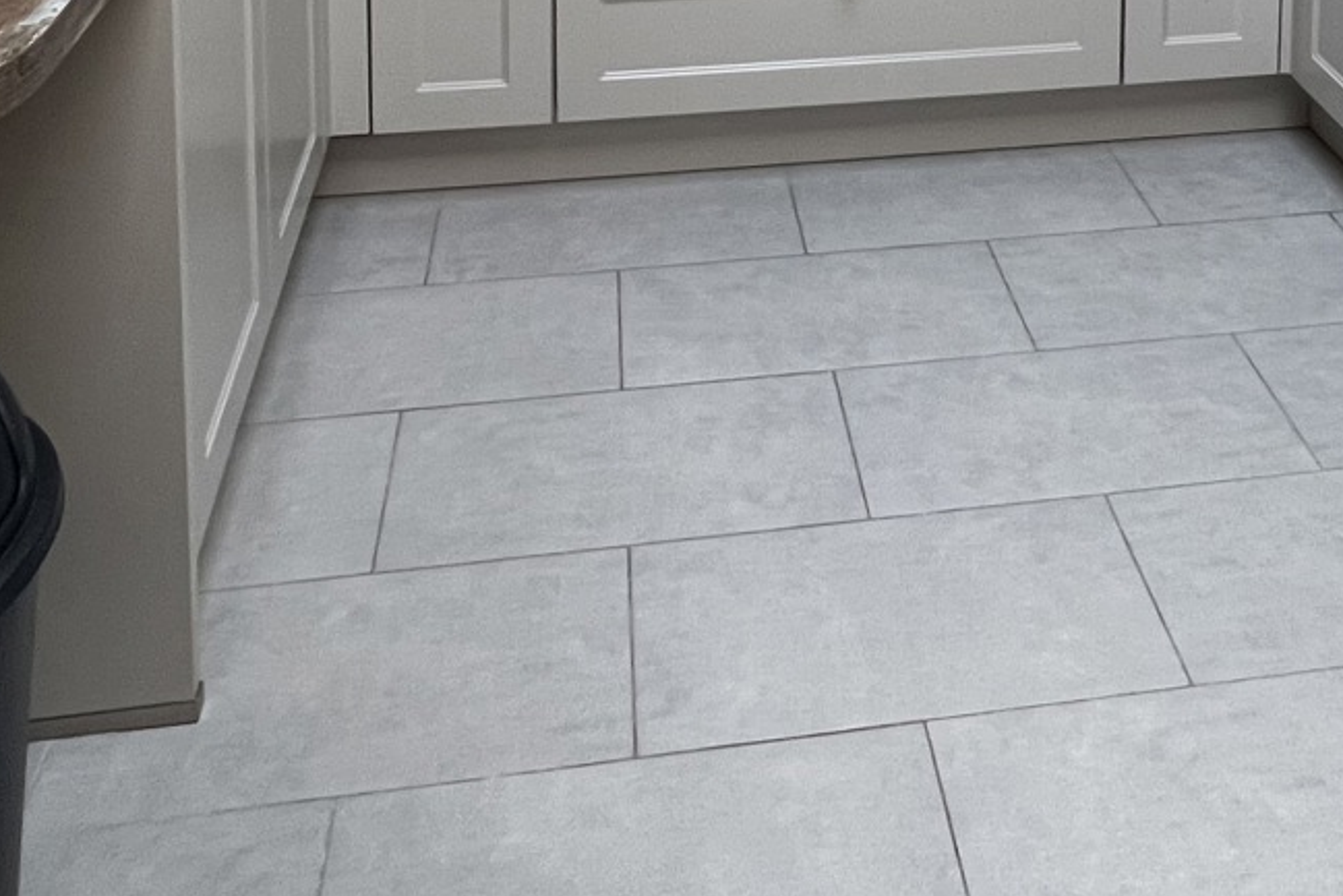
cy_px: -476
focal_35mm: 40
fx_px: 1492
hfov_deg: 47.9
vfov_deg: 24.9
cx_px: 850
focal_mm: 1.57
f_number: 1.8
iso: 125
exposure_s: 1/99
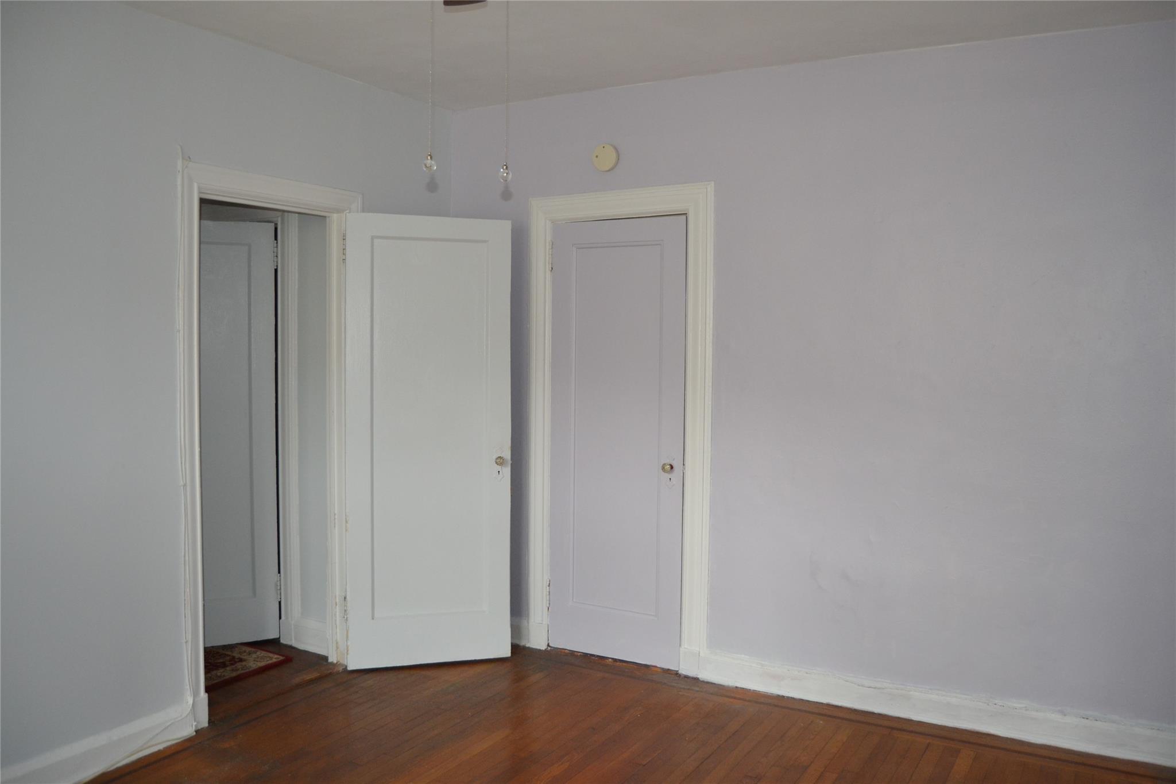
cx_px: 588
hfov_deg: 67.4
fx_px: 882
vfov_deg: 47.9
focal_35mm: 27
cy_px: 392
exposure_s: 1/60
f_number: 3.5
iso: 800
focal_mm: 18
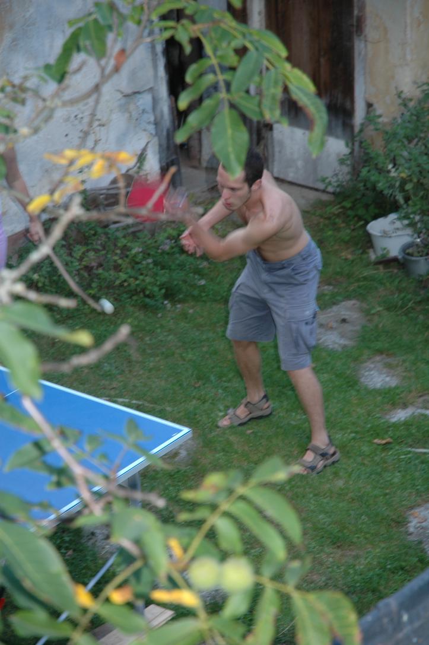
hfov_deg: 13.0
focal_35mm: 105
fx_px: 1880
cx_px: 214
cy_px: 322
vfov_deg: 19.5
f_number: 4.5
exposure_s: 1/60
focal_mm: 70
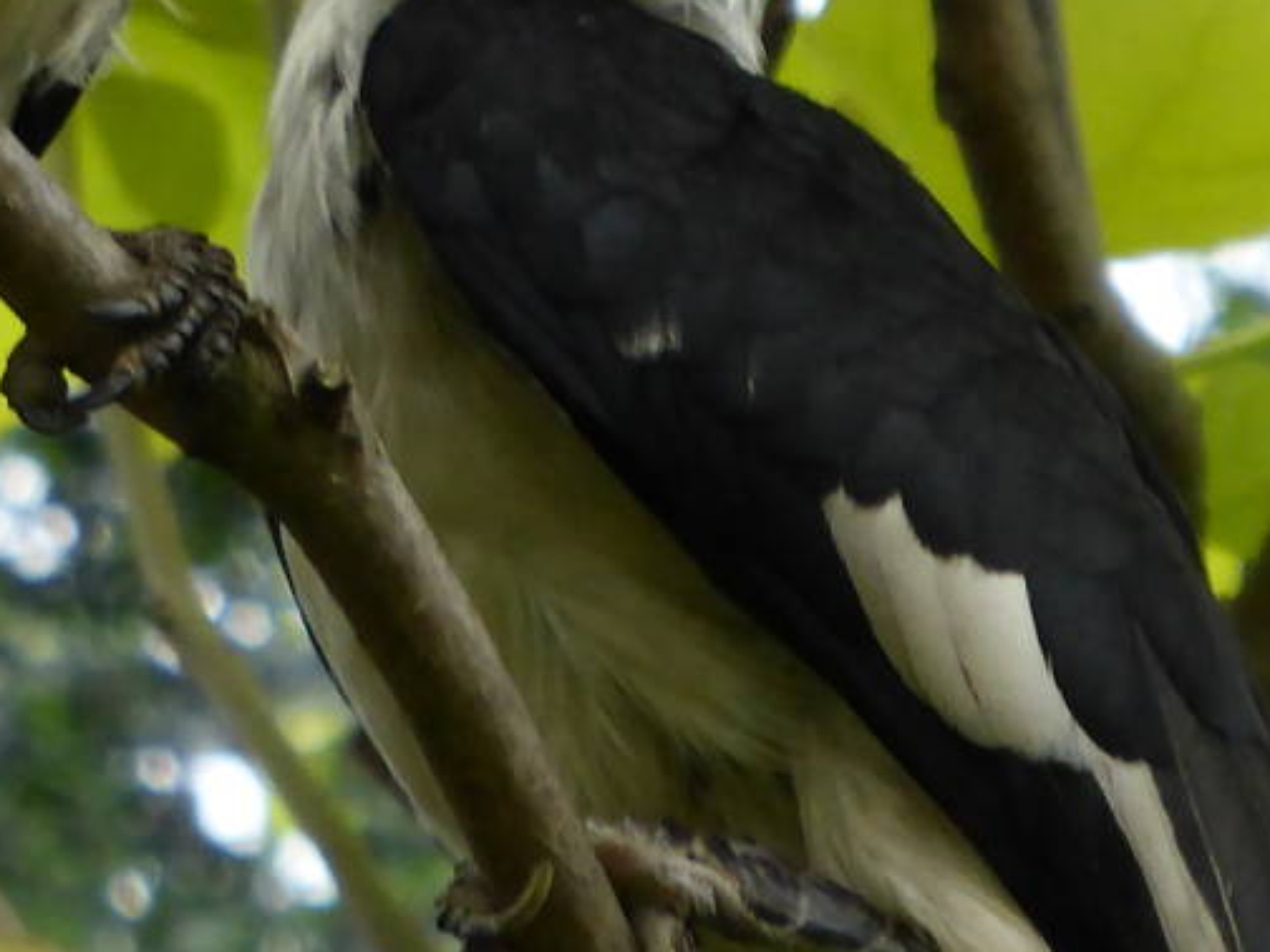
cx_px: 151
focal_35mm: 699
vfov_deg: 2.1
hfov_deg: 2.8
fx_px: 25645
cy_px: -473
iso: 320
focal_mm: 35.6
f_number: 5.5
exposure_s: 1/160
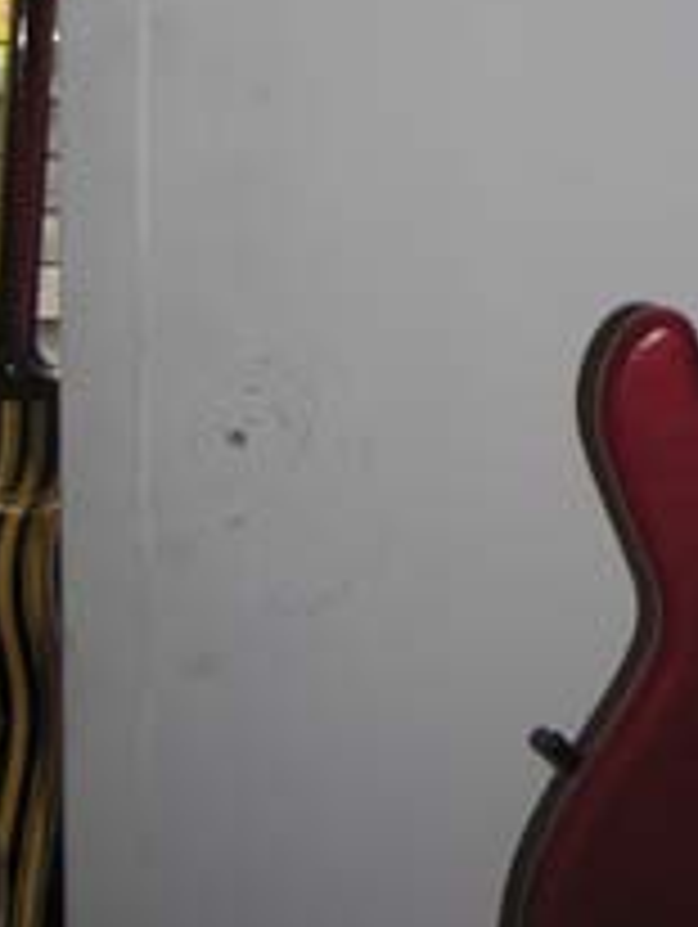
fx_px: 1663
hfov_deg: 22.3
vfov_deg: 29.6
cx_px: 775
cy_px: 52
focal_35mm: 62
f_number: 2.6
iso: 50
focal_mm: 6.1
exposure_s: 1/60.1
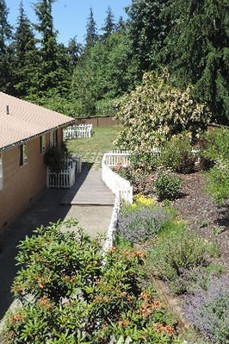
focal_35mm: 40
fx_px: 382
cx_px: 154
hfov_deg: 33.1
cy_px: 172
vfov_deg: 48.5
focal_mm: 4.3
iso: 80
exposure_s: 1/640
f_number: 3
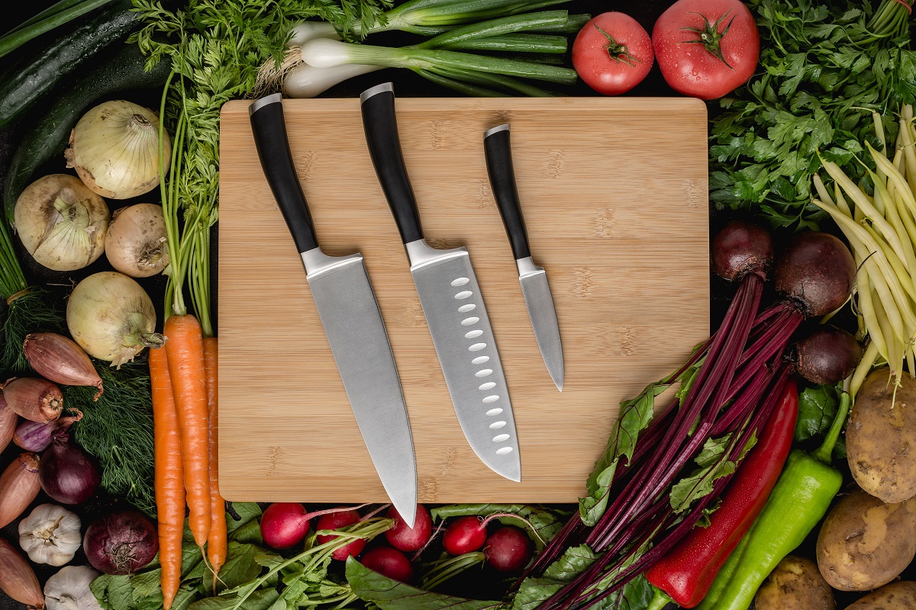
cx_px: 458
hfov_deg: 37.9
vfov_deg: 25.8
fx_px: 1336
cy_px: 305
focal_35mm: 52
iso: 100
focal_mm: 35
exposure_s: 1/8
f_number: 10
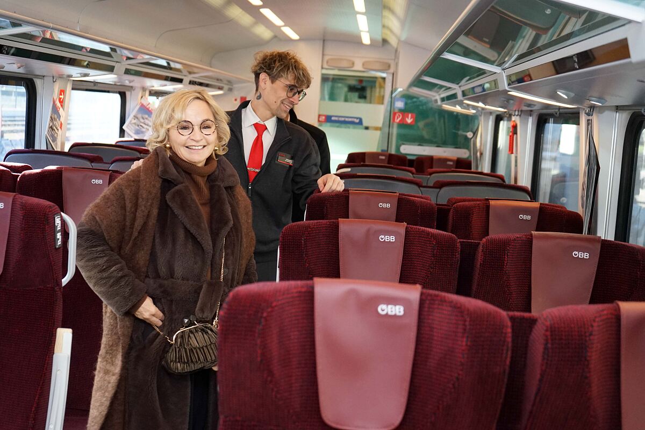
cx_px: 322
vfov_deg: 27.0
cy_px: 215
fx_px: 896
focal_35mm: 50
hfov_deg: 39.6
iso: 2500
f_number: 4.5
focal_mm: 50
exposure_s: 1/160
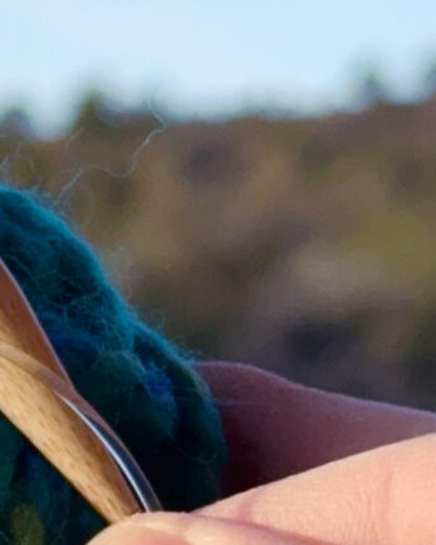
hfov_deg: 5.3
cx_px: -690
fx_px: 4549
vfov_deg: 6.8
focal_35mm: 282
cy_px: 775
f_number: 1.78
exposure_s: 1/1560
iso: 64
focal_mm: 6.76
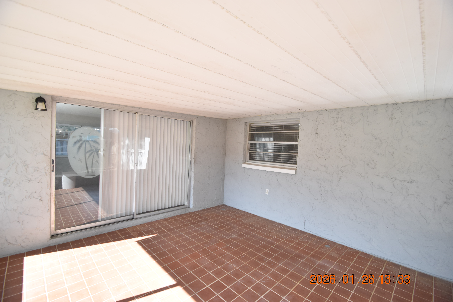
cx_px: 226
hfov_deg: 100.4
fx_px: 189
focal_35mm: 15
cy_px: 151
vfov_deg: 77.3
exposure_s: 1/500
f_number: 3.5
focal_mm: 10
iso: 800
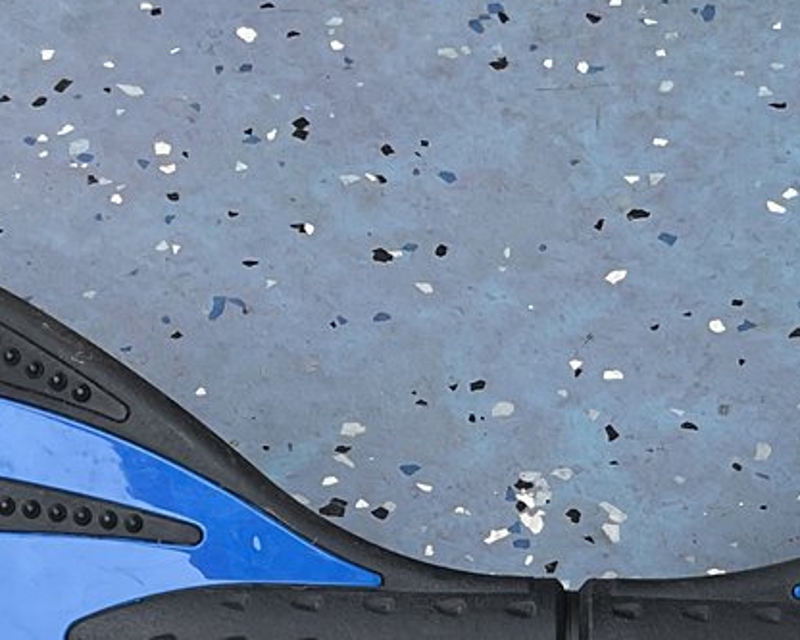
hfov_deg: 18.5
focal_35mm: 103
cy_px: 885
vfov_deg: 14.2
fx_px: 2439
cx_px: 636
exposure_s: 1/425
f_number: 1.8
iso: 16
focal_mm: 3
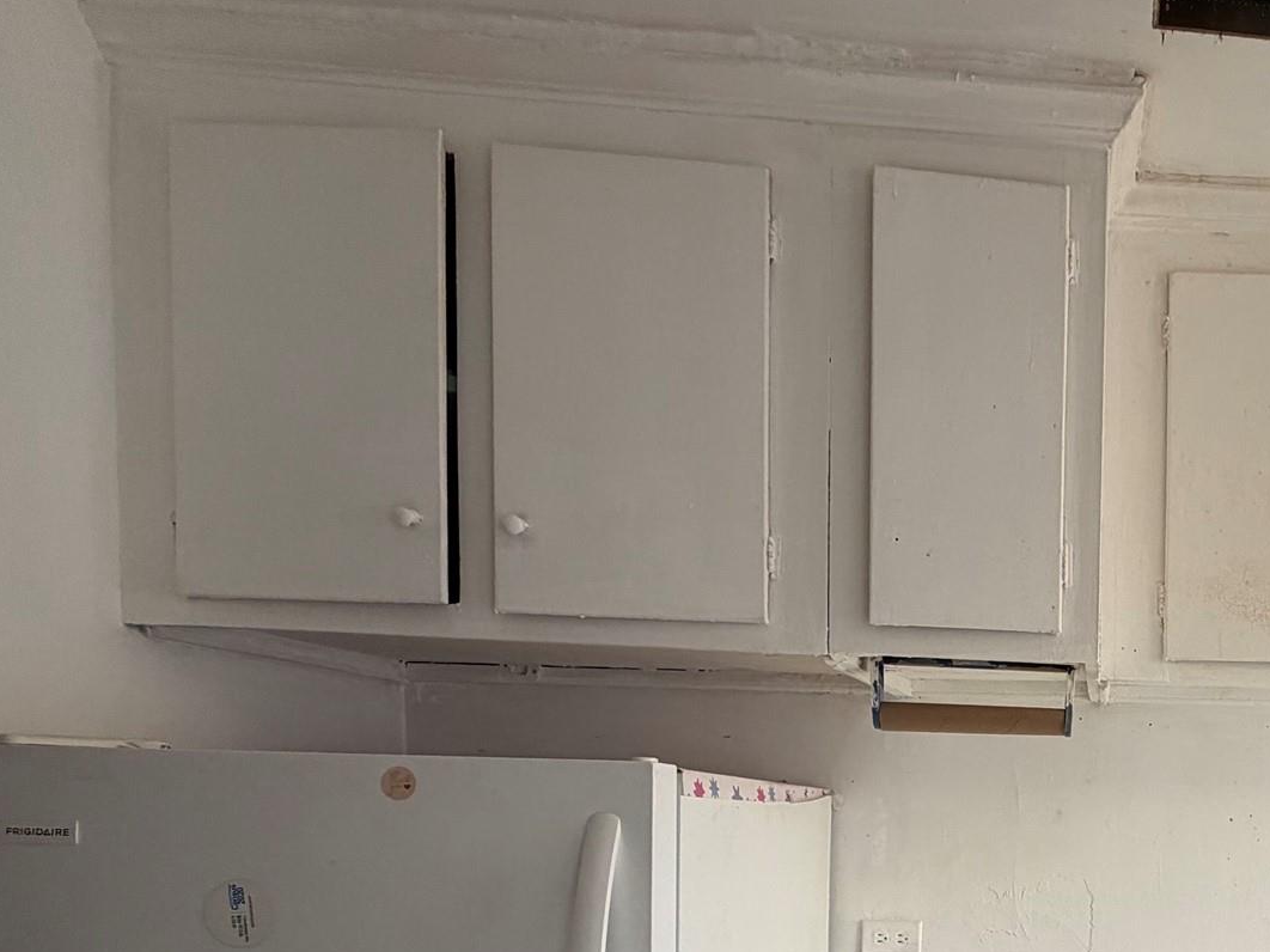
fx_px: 990
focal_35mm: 27
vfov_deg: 46.4
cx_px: 1179
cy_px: 853
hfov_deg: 55.2
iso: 160
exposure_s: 1/121
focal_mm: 2.22
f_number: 2.2
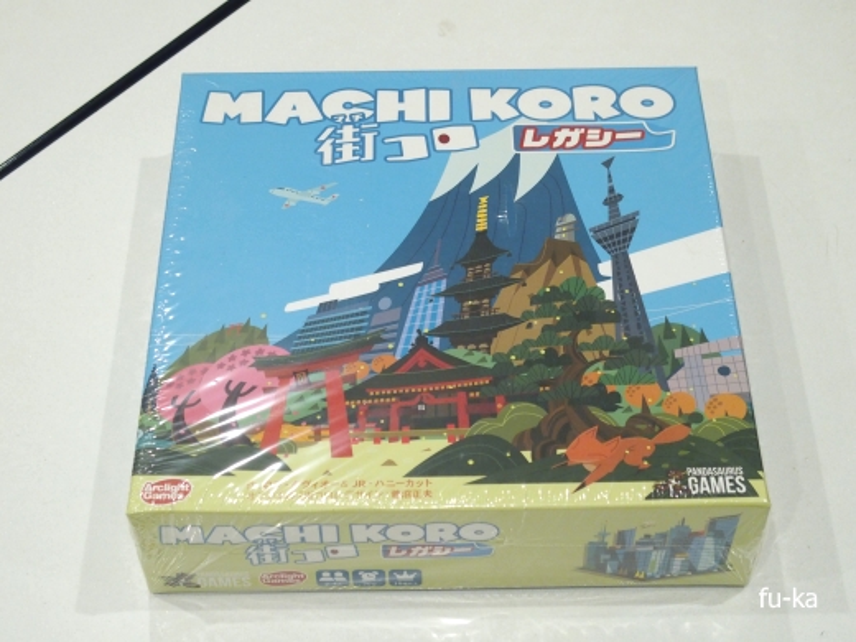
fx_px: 1533
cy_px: 321
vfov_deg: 23.7
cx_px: 428
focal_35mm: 62
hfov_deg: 31.2
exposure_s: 1/60
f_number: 2.8
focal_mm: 13.2
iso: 640
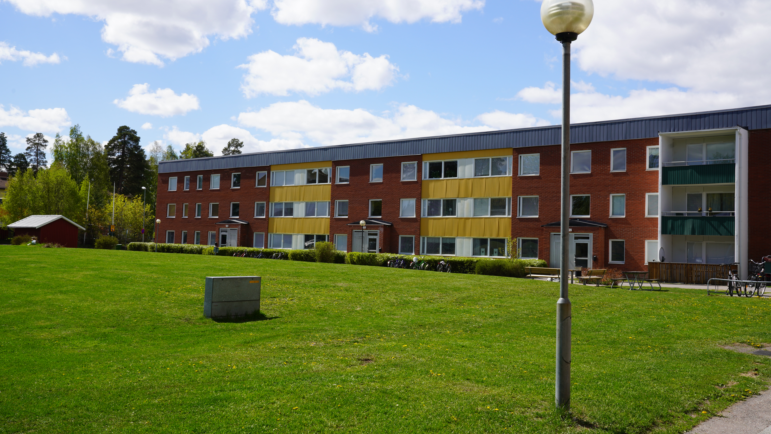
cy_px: 204
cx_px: 387
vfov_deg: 32.8
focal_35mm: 36
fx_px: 736
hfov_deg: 55.3
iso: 100
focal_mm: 34
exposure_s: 1/80
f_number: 13
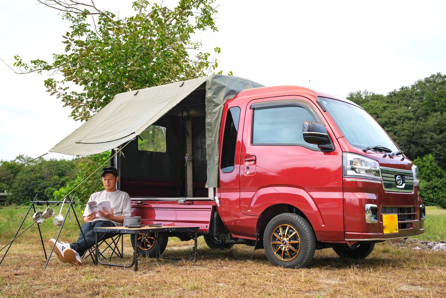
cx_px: 223
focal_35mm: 42
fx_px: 520
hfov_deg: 46.4
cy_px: 149
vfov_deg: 31.9
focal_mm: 28
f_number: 7.1
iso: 800
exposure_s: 1/200
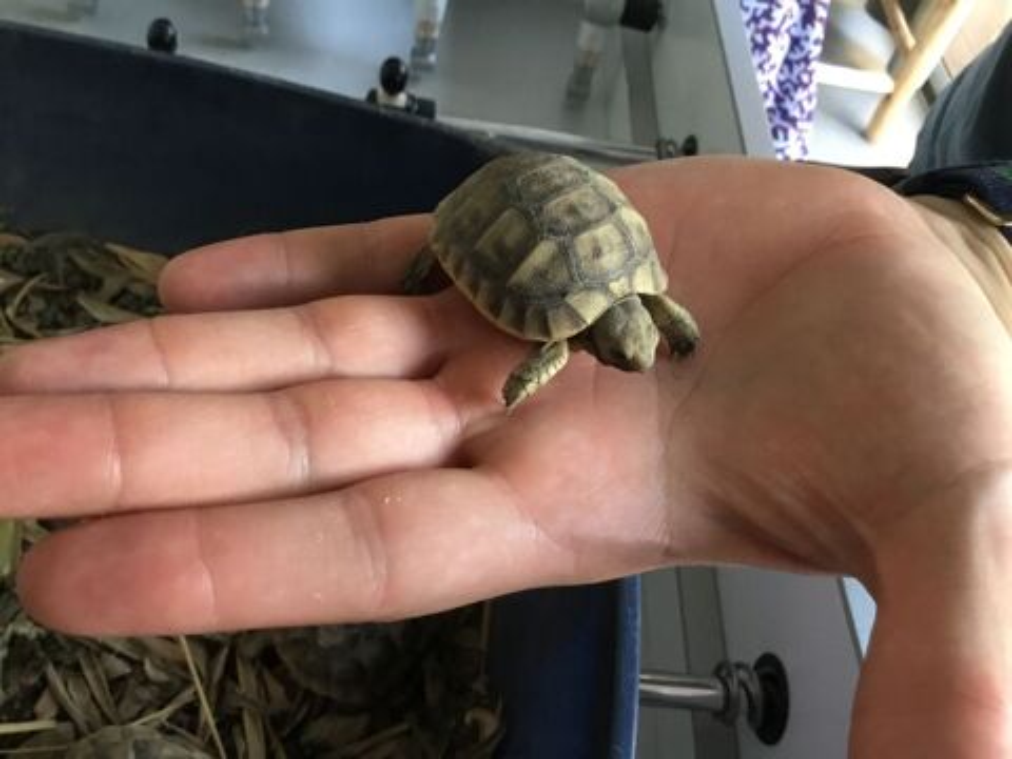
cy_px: 380
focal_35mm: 31
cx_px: 506
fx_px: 906
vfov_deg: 45.4
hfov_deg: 58.4
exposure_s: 1/33
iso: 200
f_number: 2.4
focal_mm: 3.3
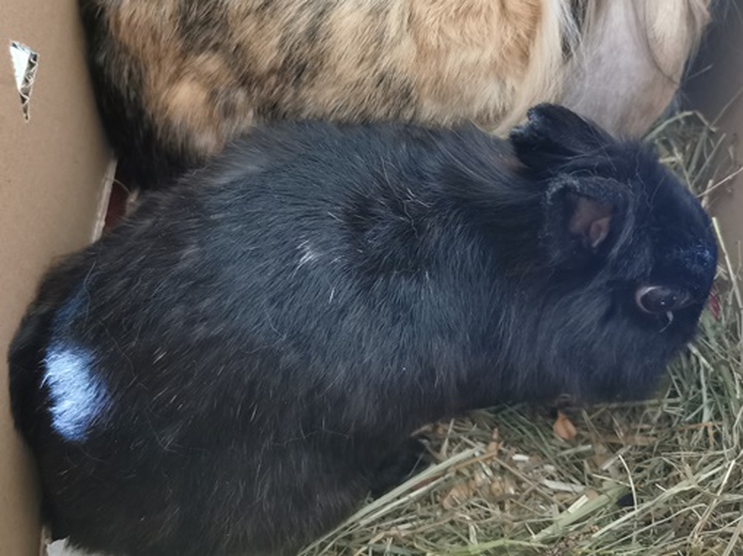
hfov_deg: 65.4
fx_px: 579
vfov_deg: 51.3
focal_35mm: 27
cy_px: 278
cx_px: 372
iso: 800
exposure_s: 1/20
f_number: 1.6
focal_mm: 5.56
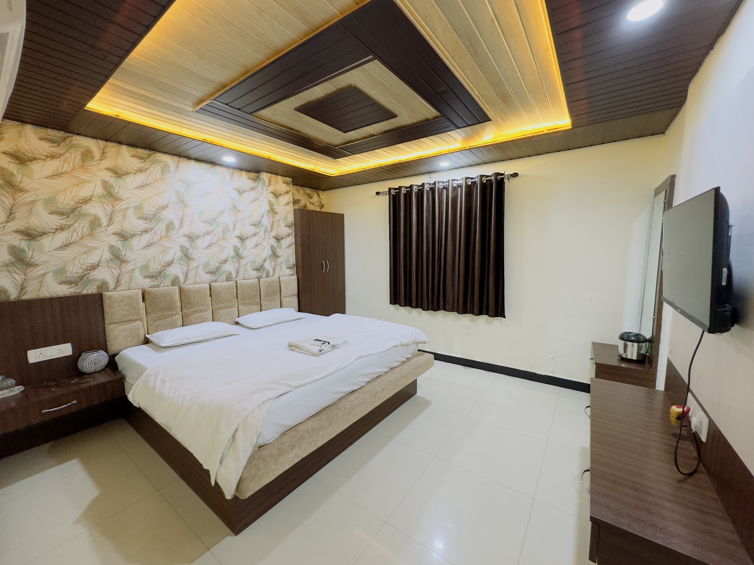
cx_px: 377
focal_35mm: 14
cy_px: 282
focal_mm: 2.22
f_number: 2.2
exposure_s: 1/50
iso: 200
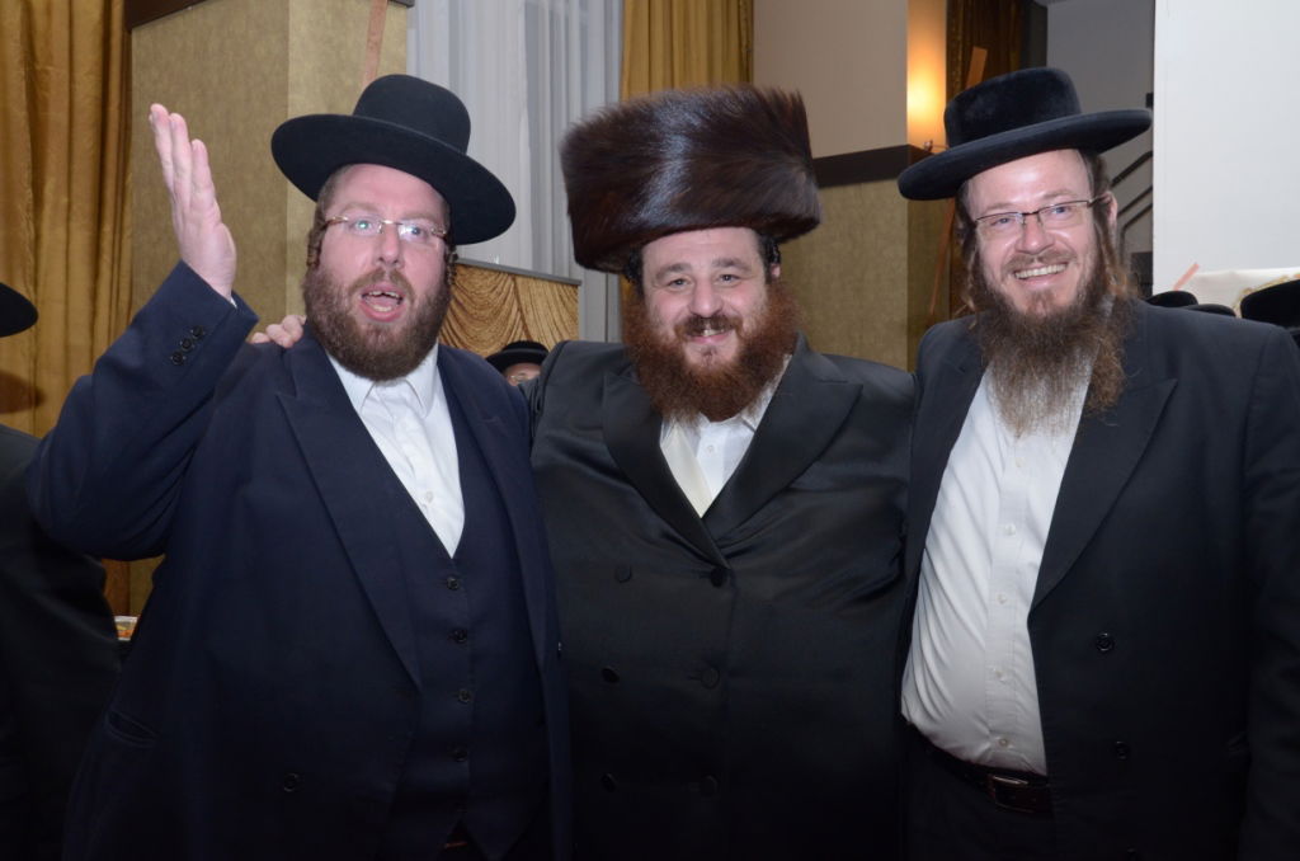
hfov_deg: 53.2
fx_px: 1297
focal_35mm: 36
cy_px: 430
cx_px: 650
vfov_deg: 36.7
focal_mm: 24
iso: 800
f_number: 6.3
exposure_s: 1/125
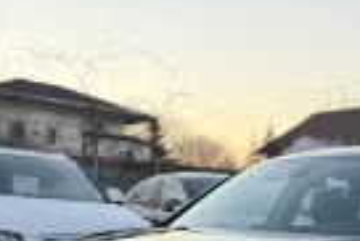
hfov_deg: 30.4
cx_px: 214
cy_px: 323
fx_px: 661
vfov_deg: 19.0
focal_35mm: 66
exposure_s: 1/233
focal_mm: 6.76
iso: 160
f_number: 1.78
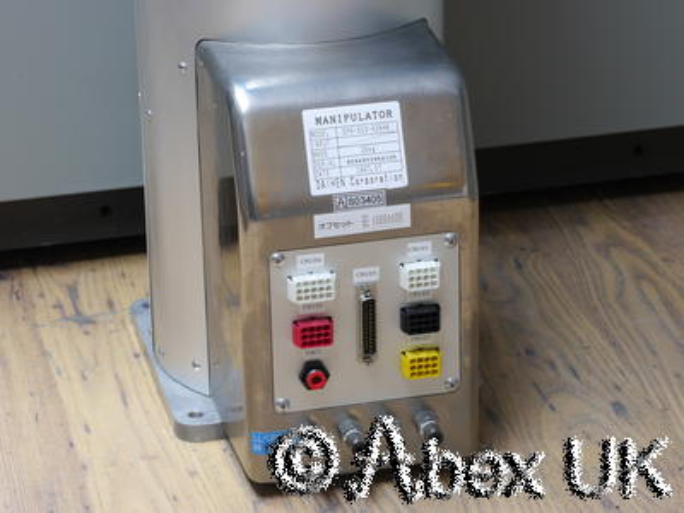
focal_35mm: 130
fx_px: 2569
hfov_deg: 15.2
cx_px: 342
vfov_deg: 11.4
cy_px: 256
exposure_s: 1/5
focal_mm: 65
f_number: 9
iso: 400
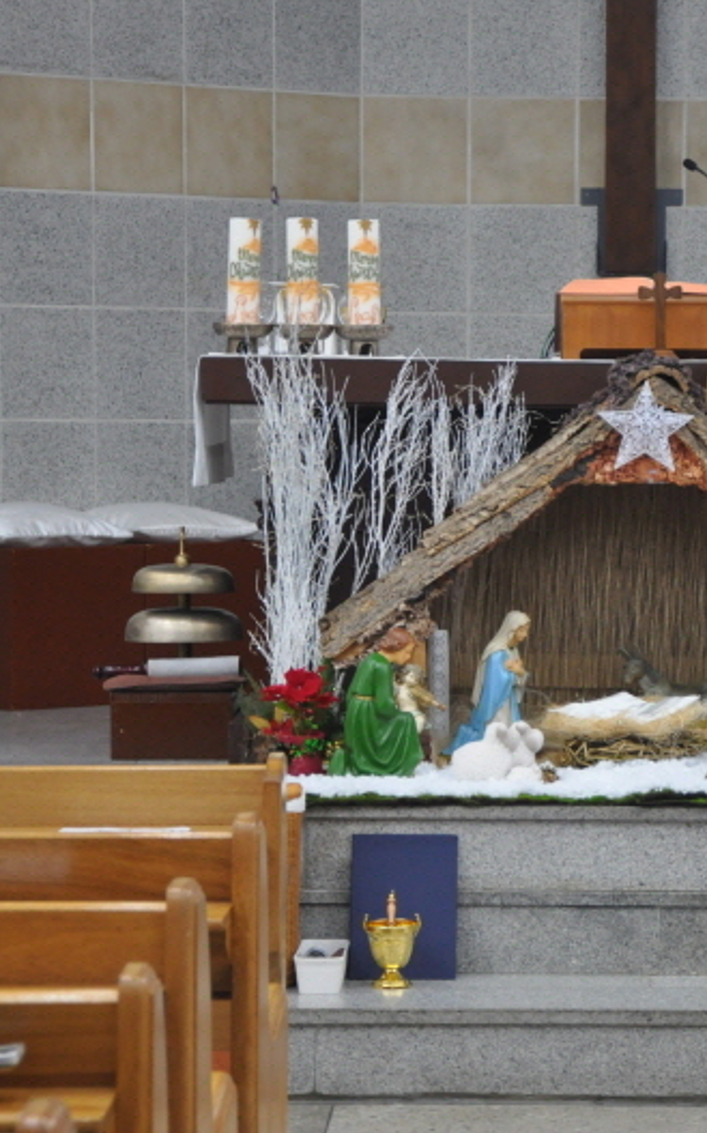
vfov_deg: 13.7
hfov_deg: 8.5
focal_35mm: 153
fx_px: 4721
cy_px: 569
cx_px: 615
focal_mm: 66
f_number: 5.3
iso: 1100
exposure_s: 1/30
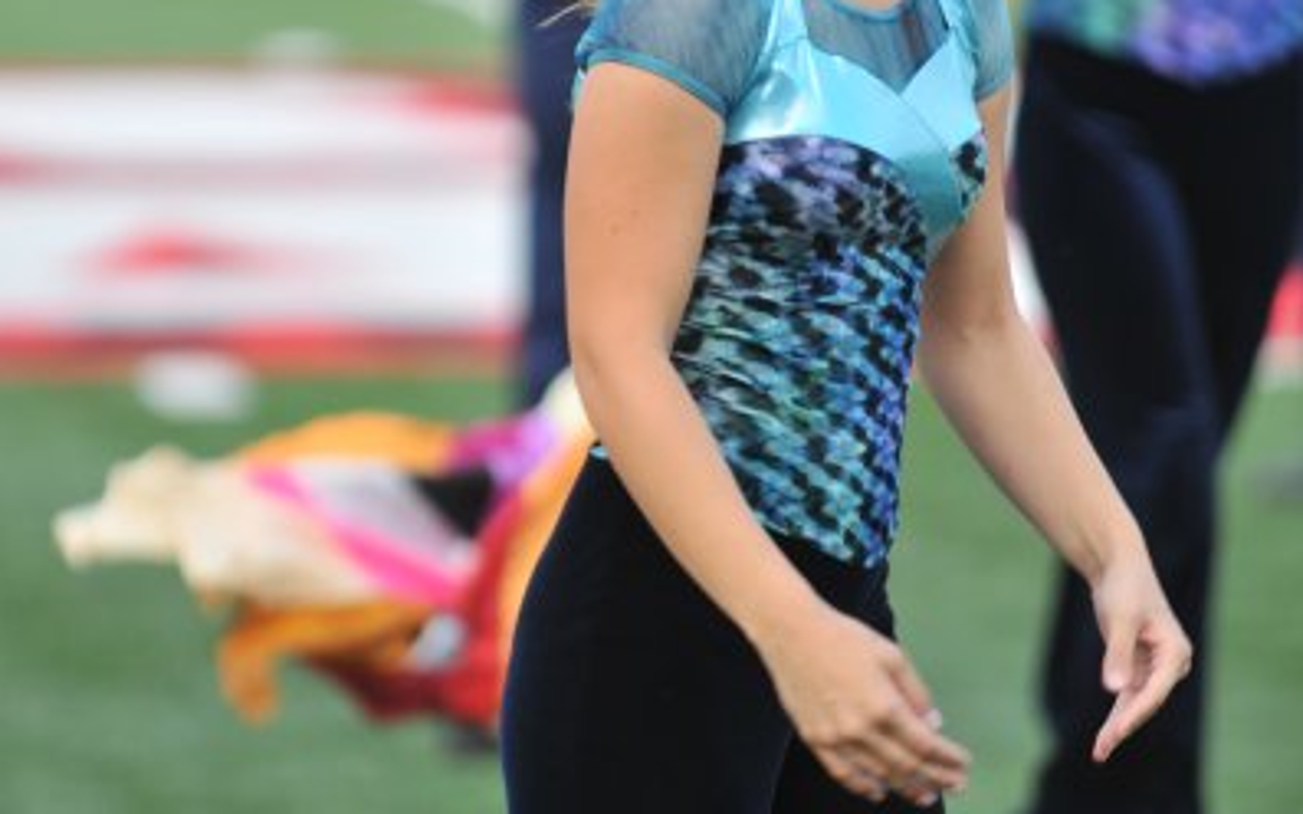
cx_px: 652
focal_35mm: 462
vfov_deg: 2.8
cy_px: 223
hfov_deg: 4.5
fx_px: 16404
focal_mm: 200
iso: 200
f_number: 2.8
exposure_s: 1/400
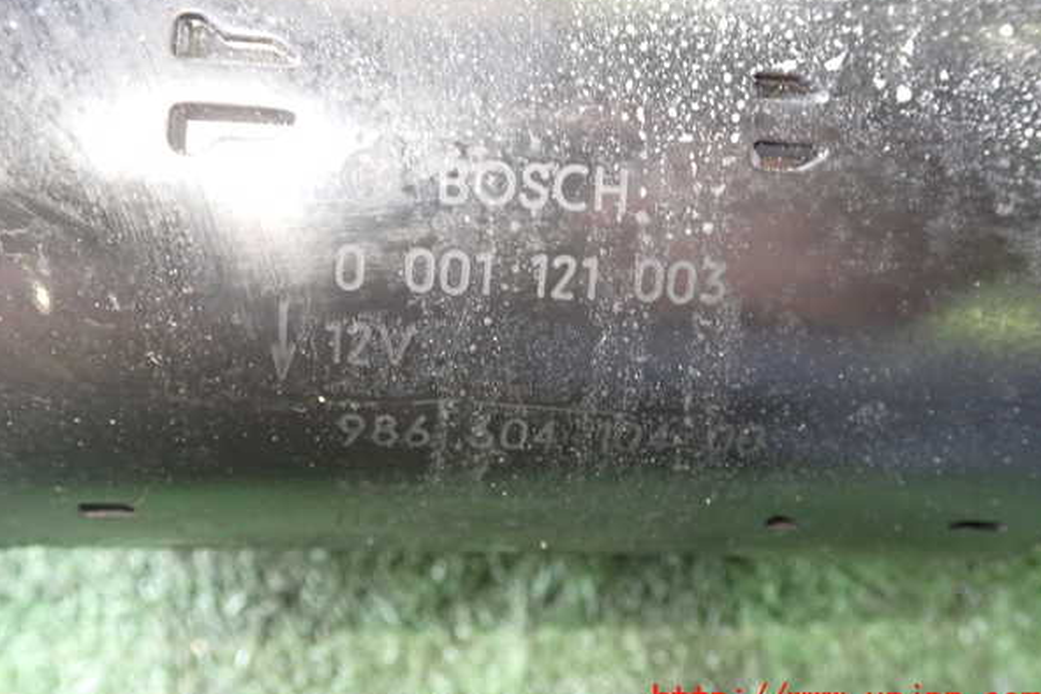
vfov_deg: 35.0
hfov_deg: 50.7
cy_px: 328
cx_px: 521
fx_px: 1099
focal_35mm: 38
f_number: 2.5
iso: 640
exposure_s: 1/40
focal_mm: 6.37
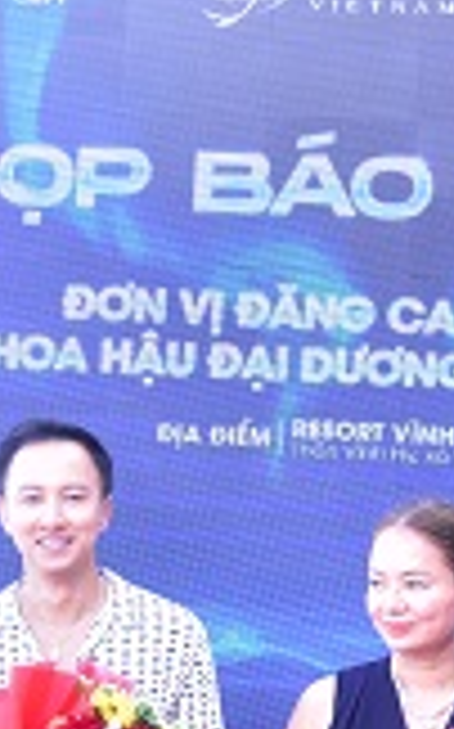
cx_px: 301
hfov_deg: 8.7
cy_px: 738
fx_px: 2995
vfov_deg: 13.7
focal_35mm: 151
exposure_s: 1/200
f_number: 9
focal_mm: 40
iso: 3200
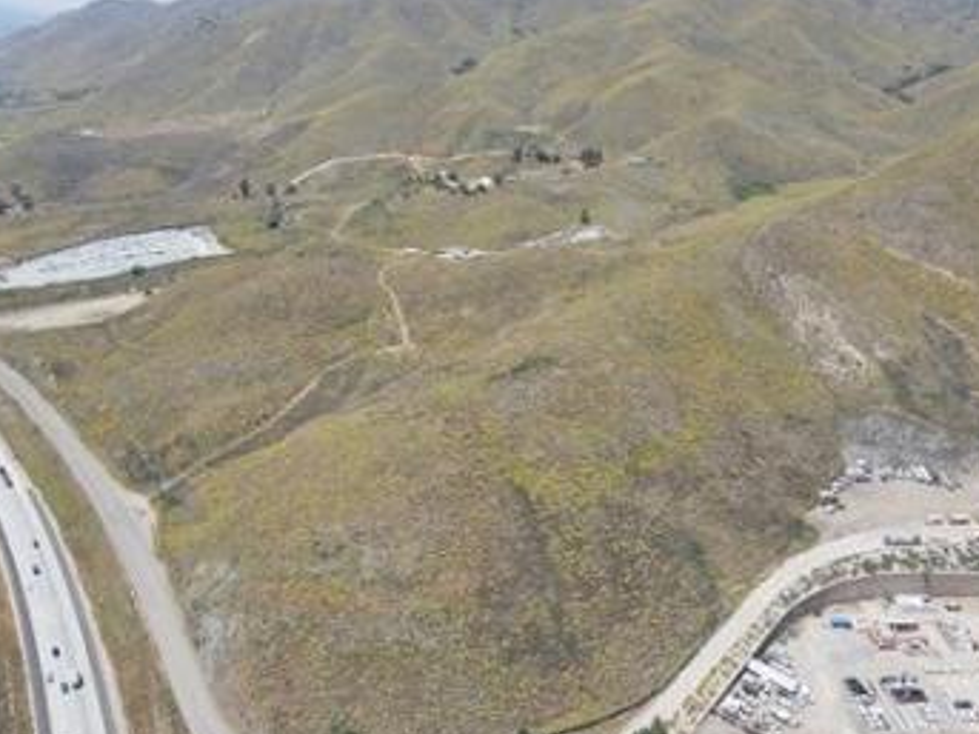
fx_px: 792
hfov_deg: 63.3
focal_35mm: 28
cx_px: 445
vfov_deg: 49.6
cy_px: 403
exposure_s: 1/640
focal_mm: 4.5
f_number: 2.8
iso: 100
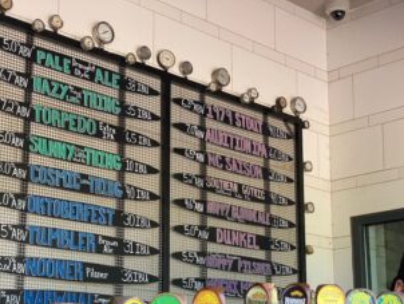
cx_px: 205
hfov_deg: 27.8
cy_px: 202
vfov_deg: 21.0
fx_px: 818
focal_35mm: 70
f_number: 2
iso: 100
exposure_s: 1/121
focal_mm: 6
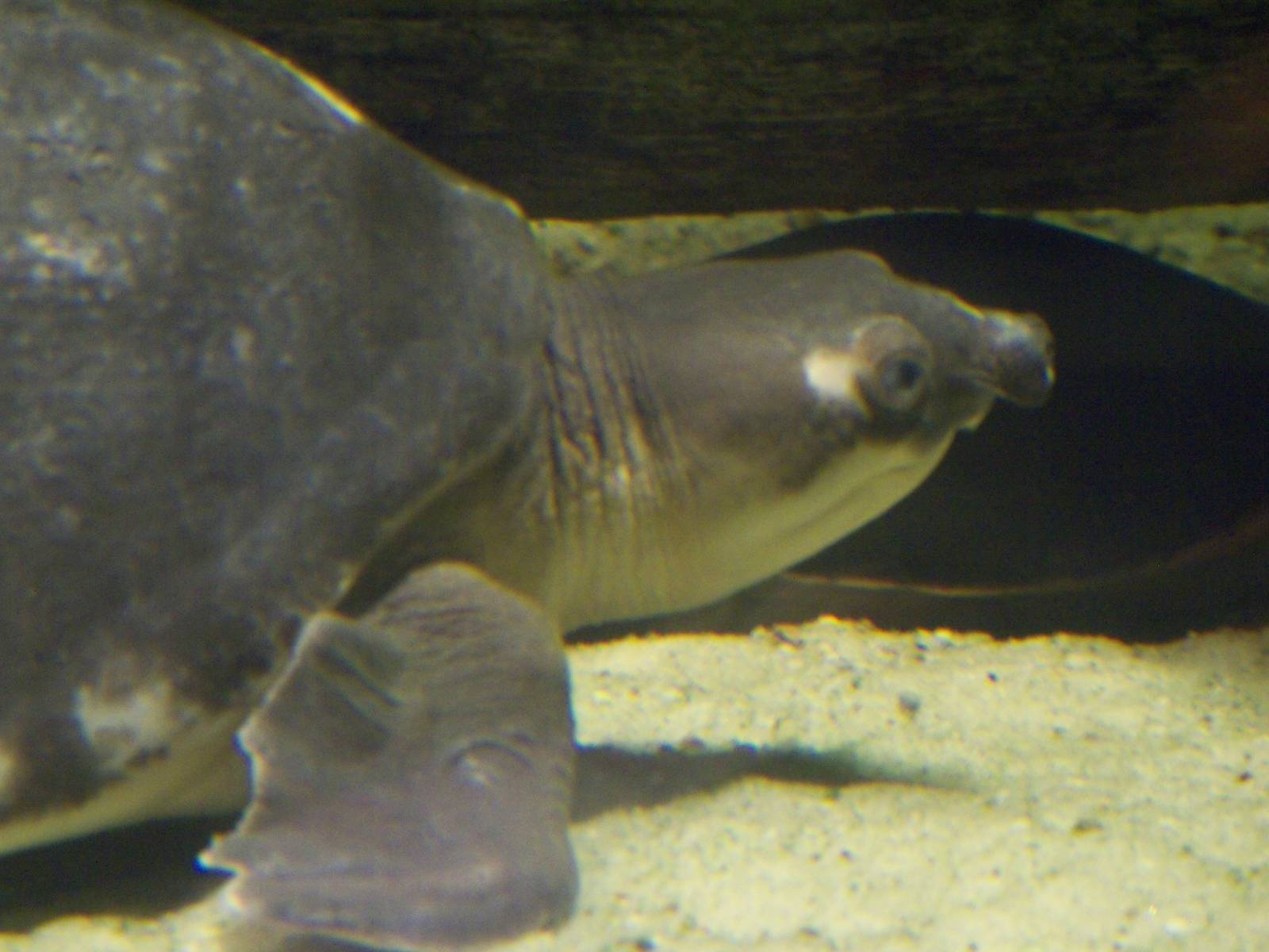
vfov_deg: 7.2
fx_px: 7588
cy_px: 476
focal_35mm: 207
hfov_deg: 9.6
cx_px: 634
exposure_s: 1/8
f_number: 7.8
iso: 400
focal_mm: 36.6
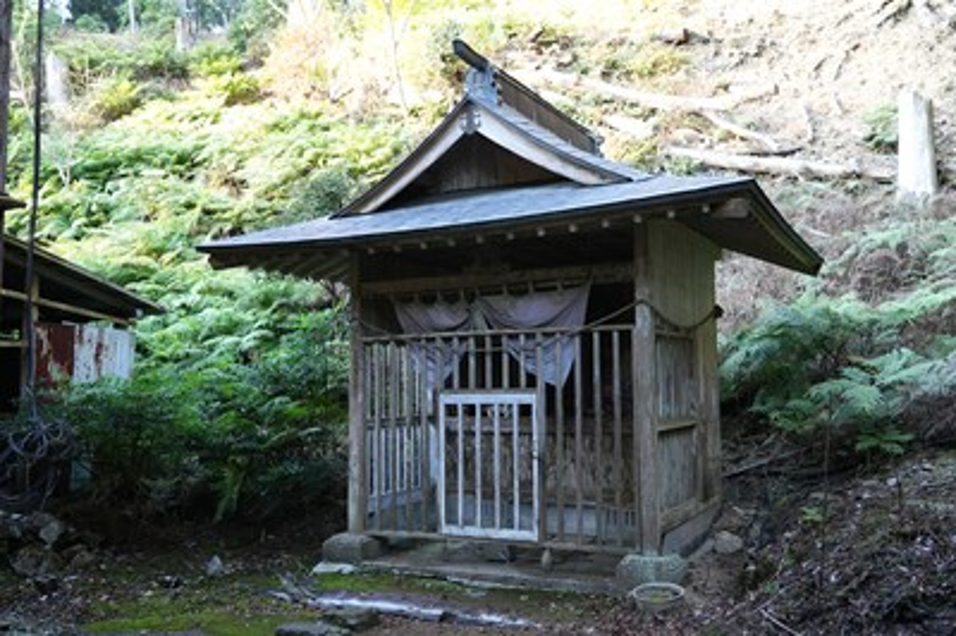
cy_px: 318
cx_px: 478
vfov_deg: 41.0
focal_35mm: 32
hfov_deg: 58.8
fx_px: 849
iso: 3200
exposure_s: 1/160
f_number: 4
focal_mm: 32
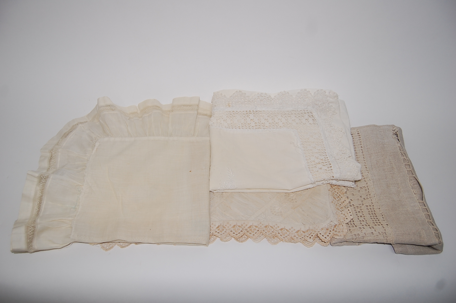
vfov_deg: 45.6
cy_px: 152
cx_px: 228
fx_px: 361
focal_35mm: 28
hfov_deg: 64.6
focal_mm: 19
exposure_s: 1/60
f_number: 3.5
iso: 200
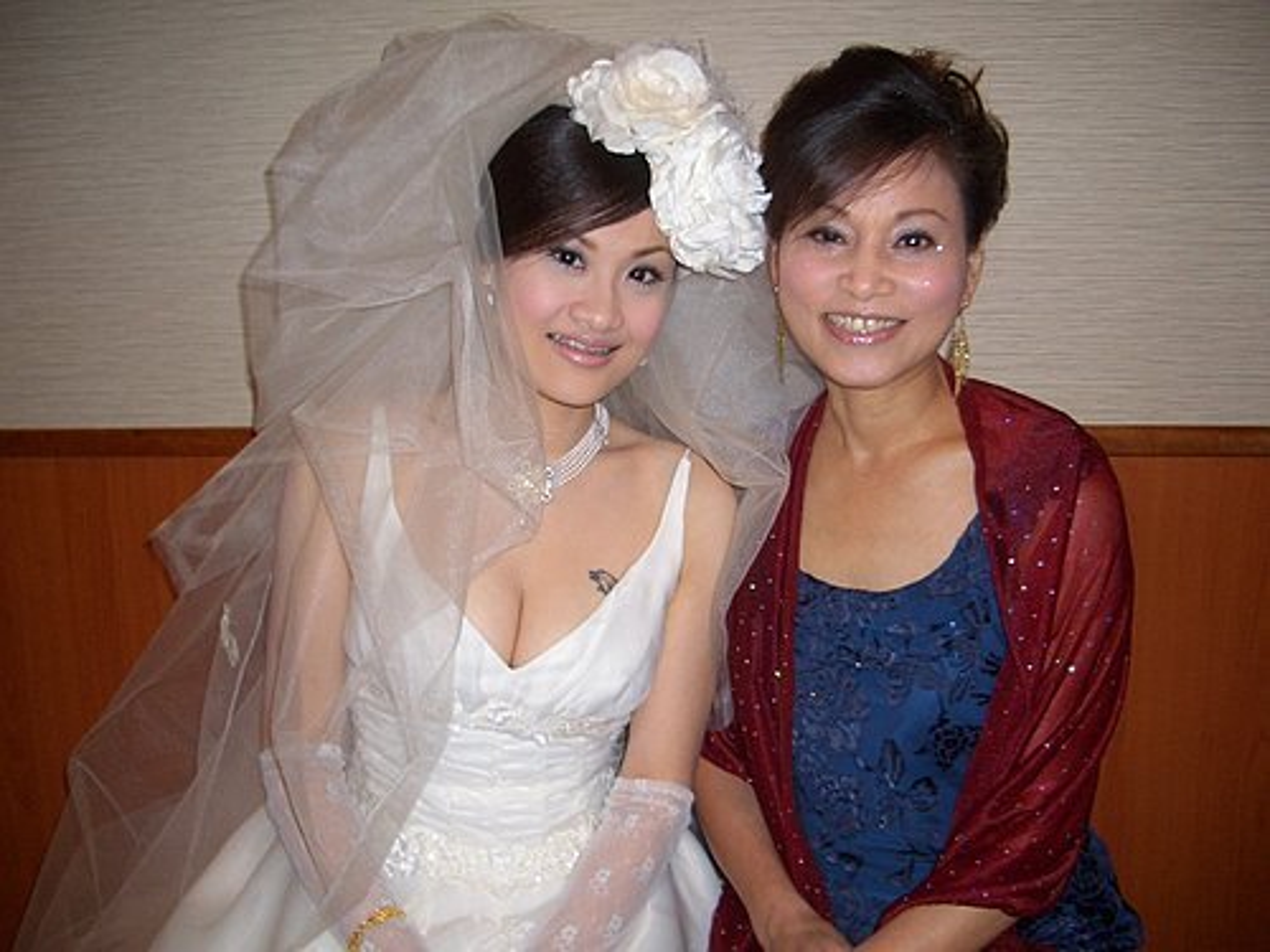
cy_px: 476
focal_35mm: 35
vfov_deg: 40.7
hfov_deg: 52.6
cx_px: 635
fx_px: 1284
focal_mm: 5.8
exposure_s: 1/60
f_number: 2.6
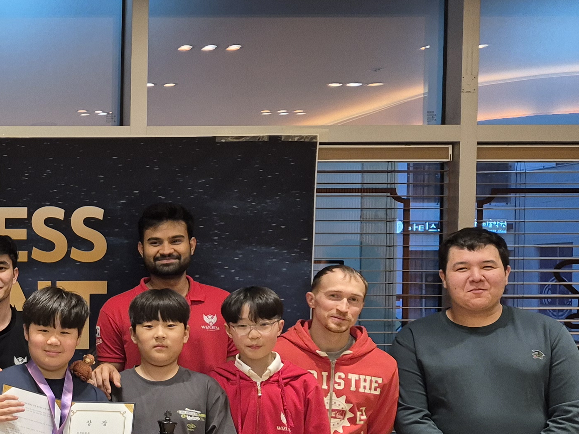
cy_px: 321
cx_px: -160
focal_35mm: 66
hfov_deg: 25.6
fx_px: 1104
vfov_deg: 22.1
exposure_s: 1/120
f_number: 1.8
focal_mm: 5.4
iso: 100
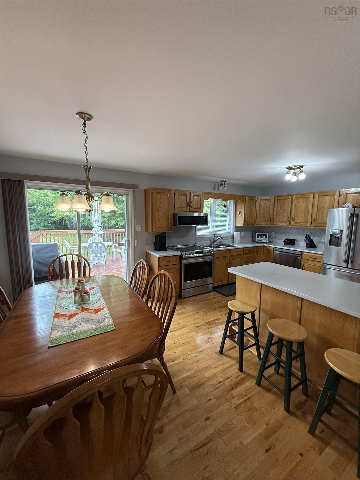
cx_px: 180
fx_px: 194
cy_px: 240
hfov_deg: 85.7
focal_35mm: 14
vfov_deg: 102.1
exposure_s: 1/120
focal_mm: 2.22
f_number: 2.2
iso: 250
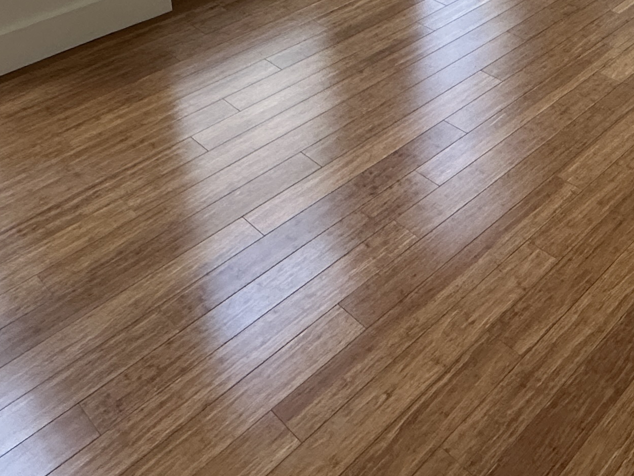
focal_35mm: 45
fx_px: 824
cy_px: -99
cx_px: 454
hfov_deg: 41.2
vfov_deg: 28.0
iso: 200
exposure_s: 1/99
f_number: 2.2
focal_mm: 2.22
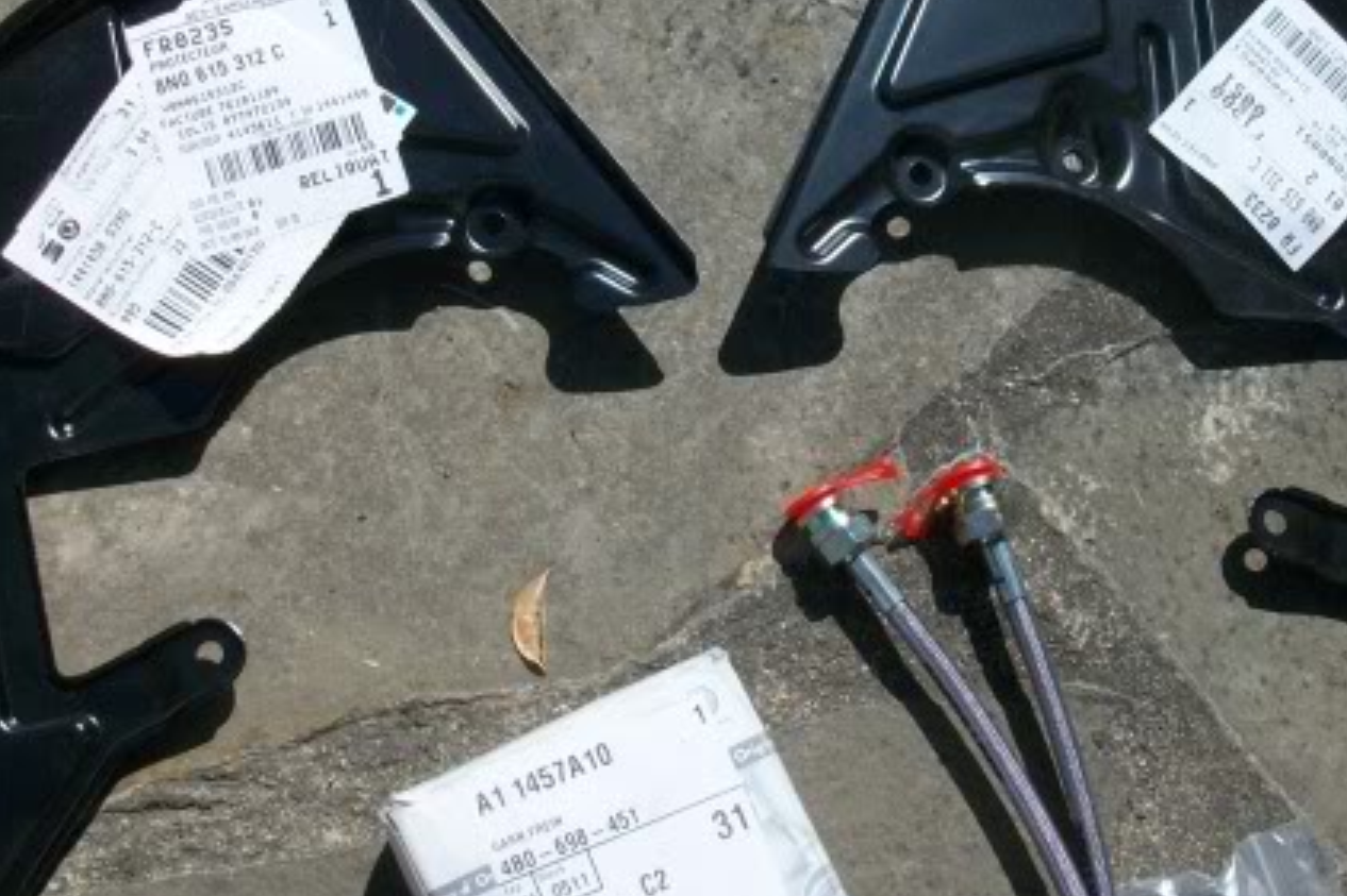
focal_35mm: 67
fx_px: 2506
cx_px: 753
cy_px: 271
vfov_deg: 20.2
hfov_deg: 30.1
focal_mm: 5.7
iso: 80
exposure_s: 1/582
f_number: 5.5
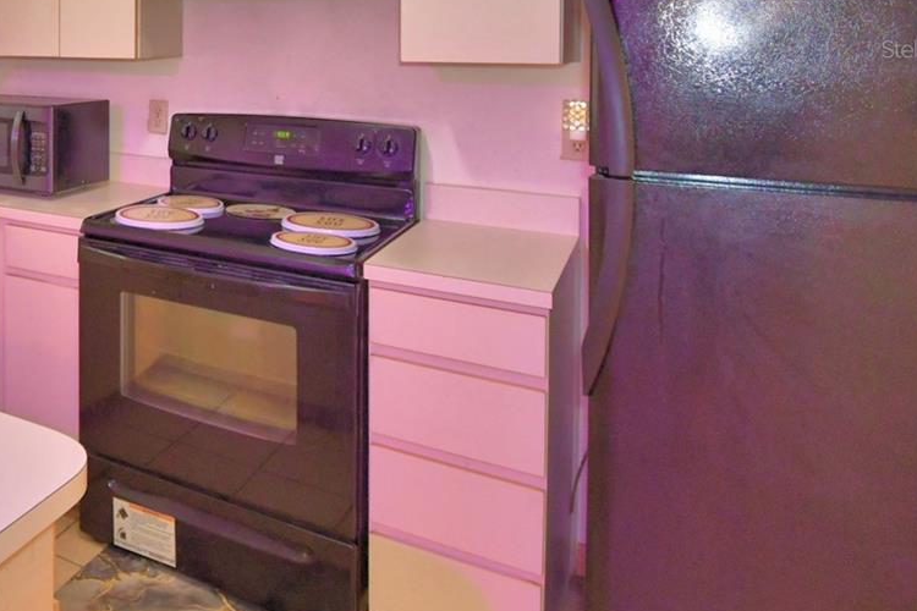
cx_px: 12
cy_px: 49
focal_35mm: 32
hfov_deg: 48.8
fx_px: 815
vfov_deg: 38.0
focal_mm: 10
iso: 1000
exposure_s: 1/30
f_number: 4.5
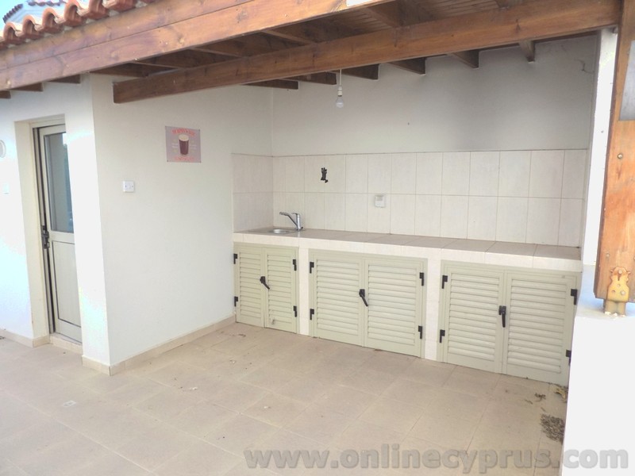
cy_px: 238
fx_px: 422
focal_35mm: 23
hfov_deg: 73.9
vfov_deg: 58.9
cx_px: 318
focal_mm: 4
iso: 80
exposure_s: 1/400
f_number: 3.1
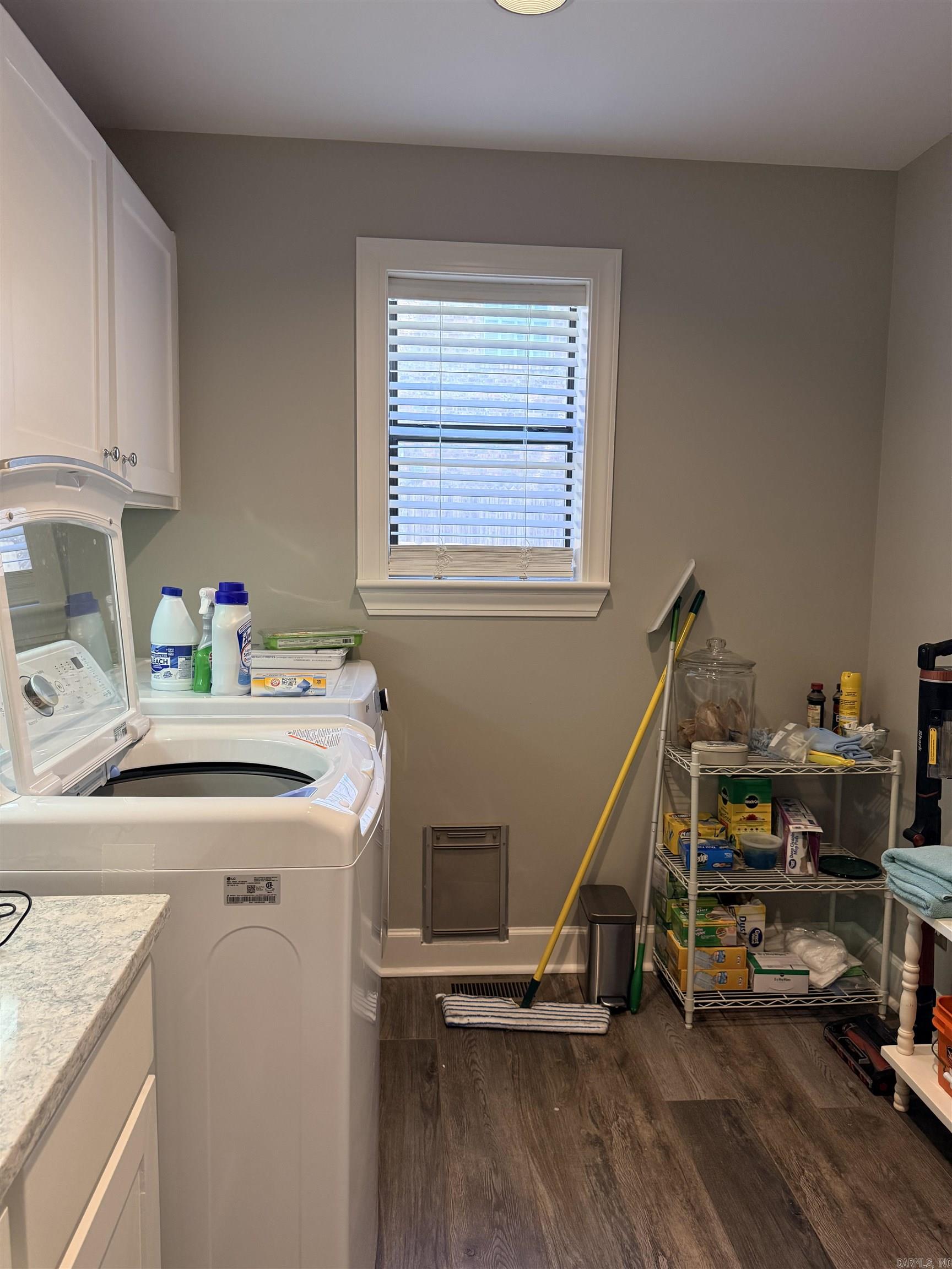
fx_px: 880
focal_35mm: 24
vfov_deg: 71.6
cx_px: 476
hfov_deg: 56.8
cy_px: 634
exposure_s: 1/120
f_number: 1.78
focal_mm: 6.76
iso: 250
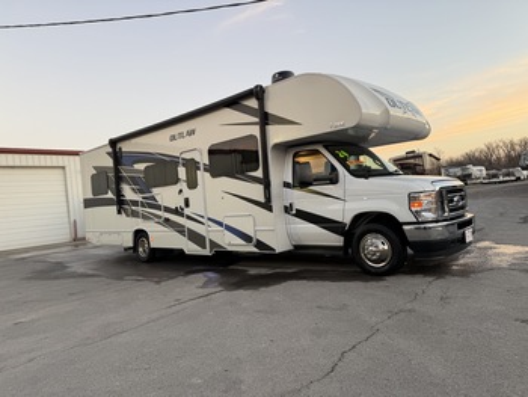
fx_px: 366
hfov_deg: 71.6
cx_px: 264
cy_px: 198
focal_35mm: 24
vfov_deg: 56.9
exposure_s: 1/121
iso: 64
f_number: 1.78
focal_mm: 6.76
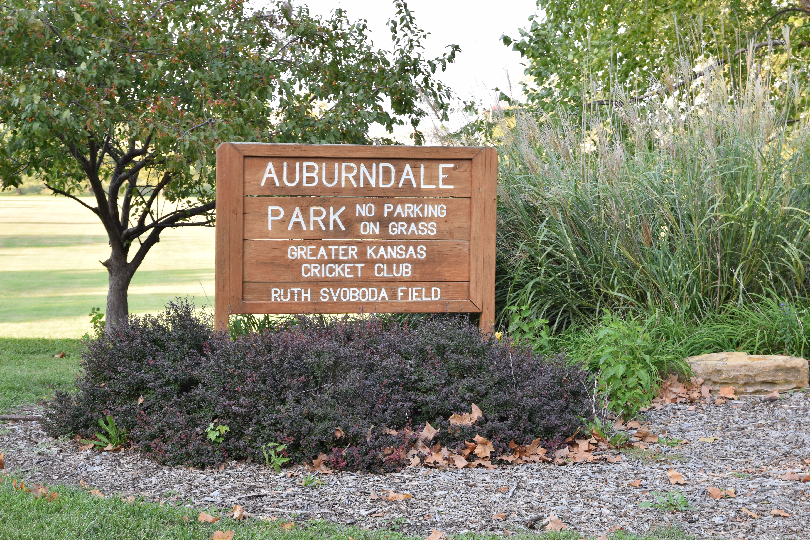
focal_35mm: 75
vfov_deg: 18.2
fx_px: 1687
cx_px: 405
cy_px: 270
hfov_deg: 27.0
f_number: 7.1
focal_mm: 50
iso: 400
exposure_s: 1/200
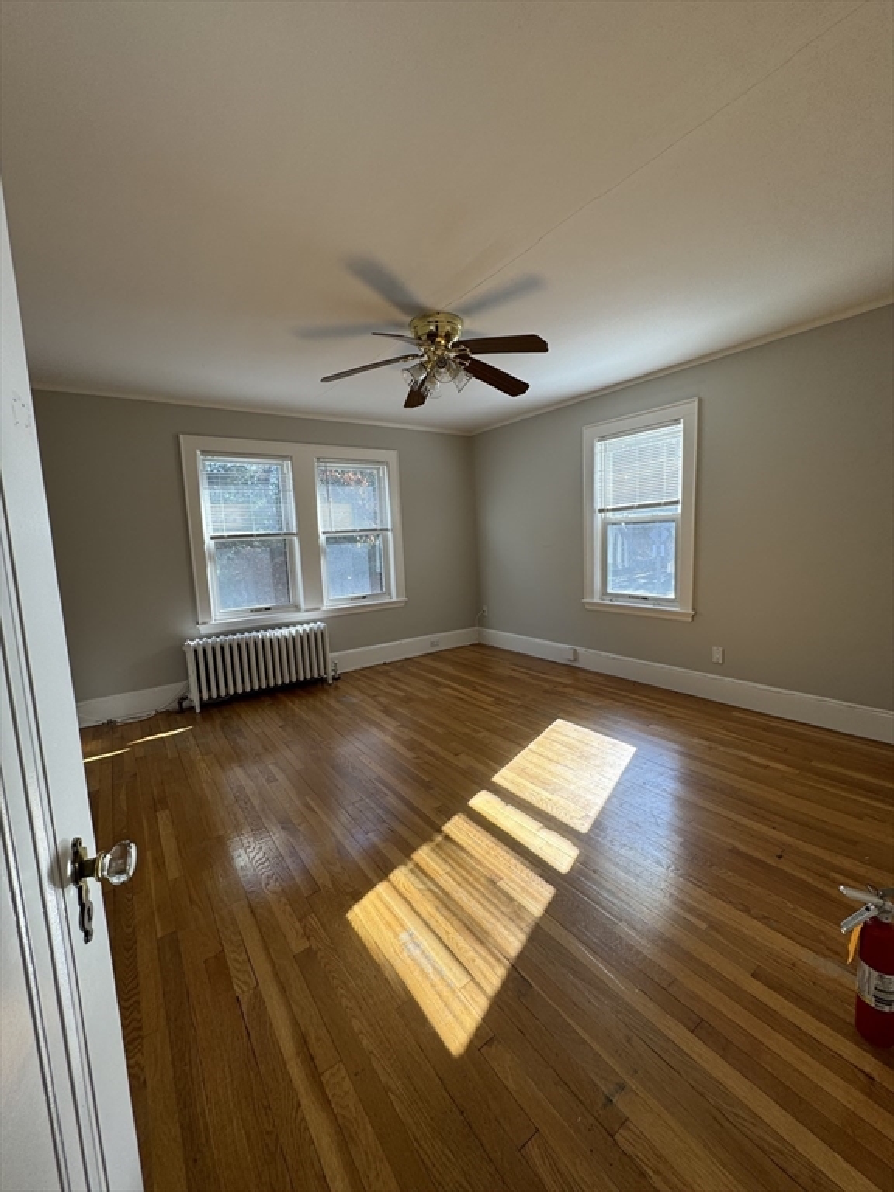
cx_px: 447
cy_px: 596
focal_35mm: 14
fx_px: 482
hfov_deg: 85.7
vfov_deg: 102.1
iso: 40
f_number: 2.2
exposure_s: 1/123
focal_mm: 2.22
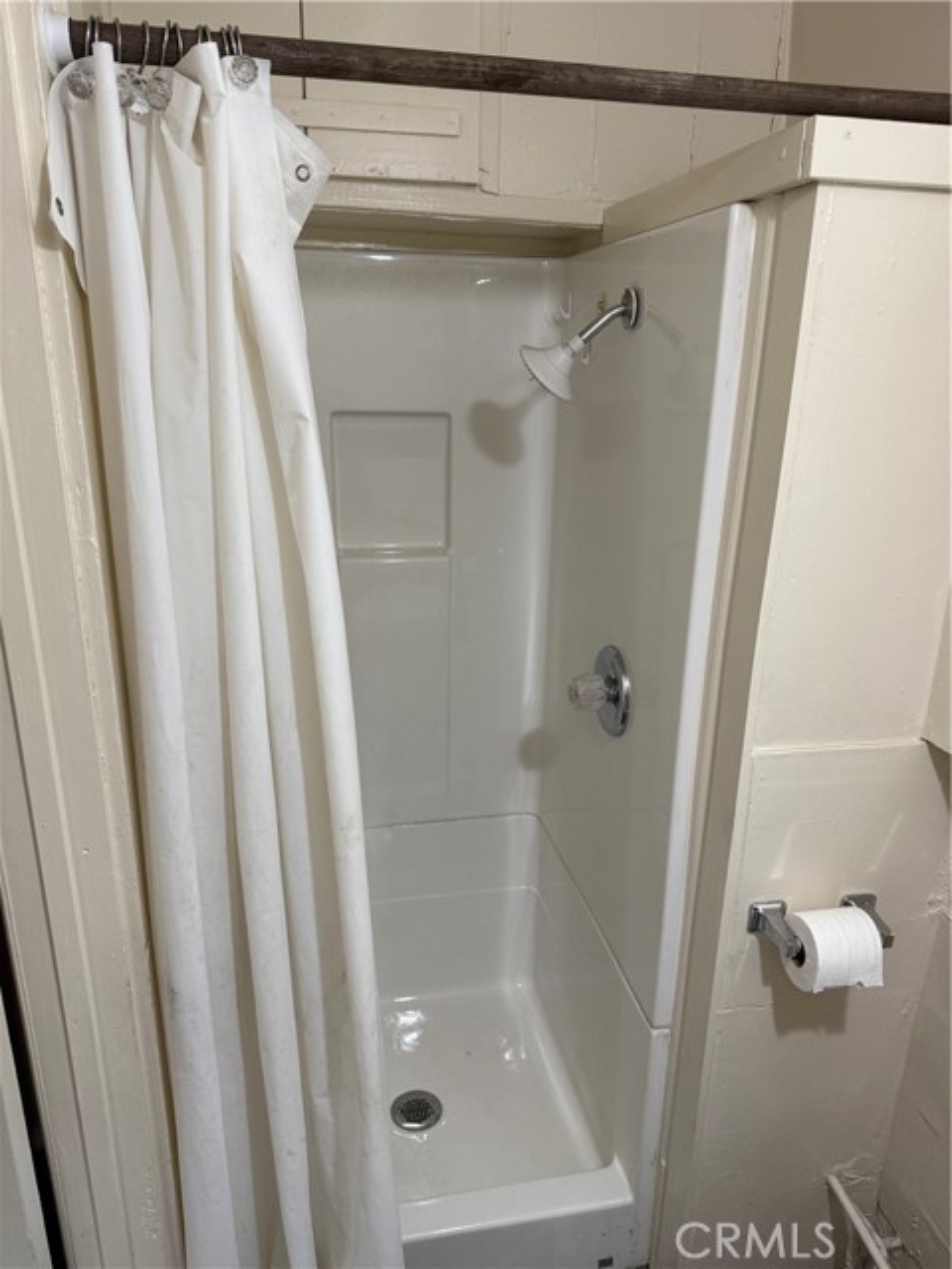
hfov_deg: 56.8
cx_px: 476
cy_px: 634
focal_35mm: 24
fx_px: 880
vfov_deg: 71.6
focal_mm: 6.76
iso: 200
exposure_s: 1/60
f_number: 1.78
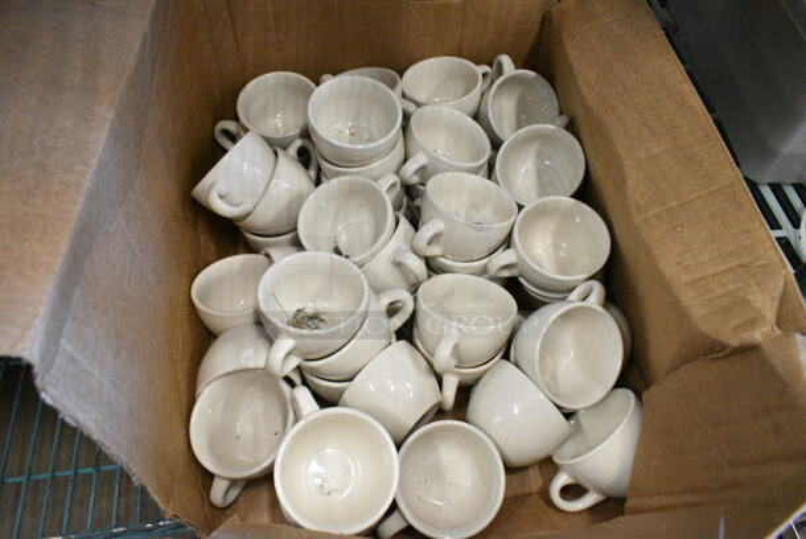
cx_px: 403
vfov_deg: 48.0
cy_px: 270
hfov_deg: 67.3
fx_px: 605
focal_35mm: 27
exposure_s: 1/160
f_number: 5
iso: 6400
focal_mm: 18
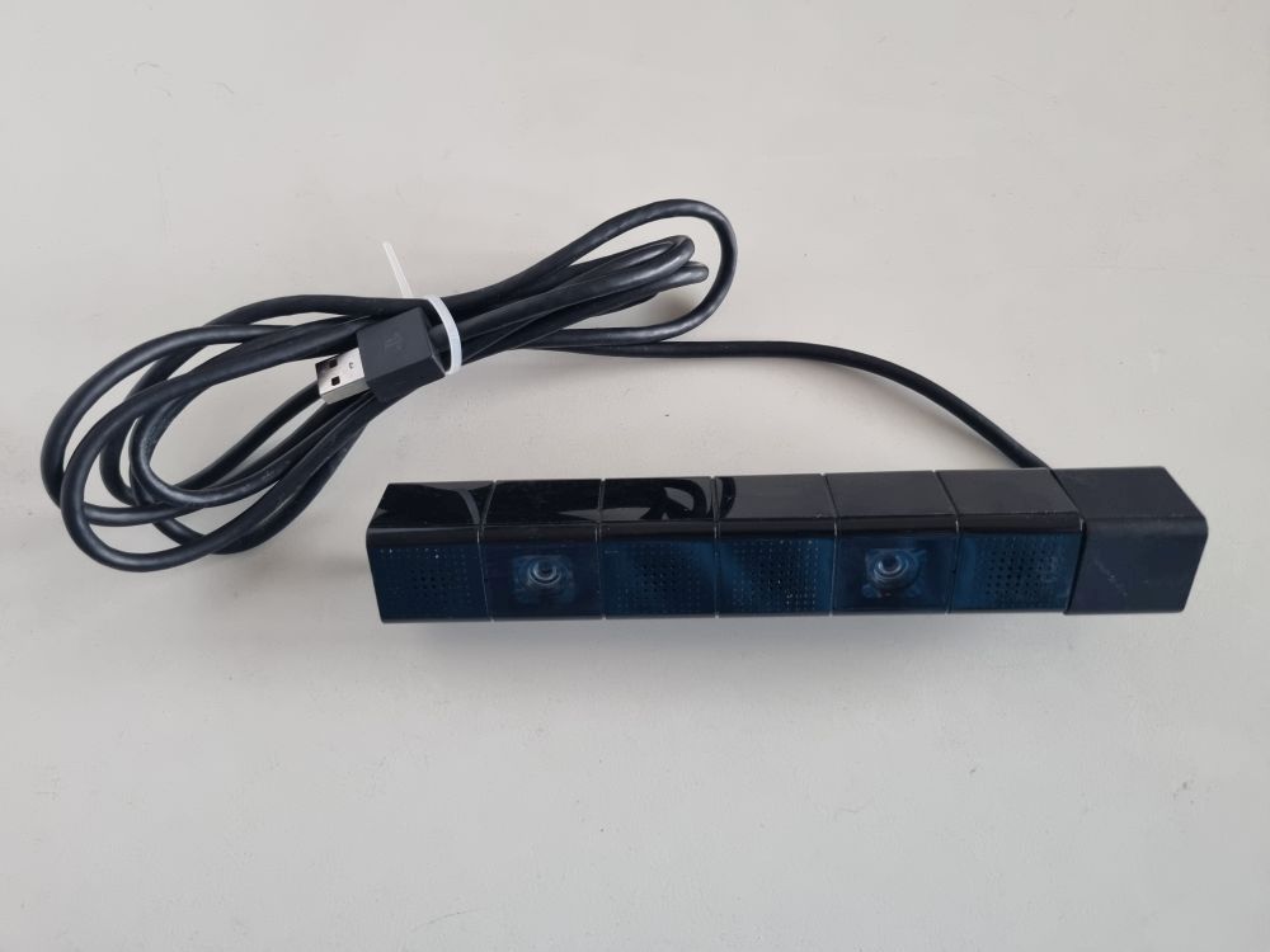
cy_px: 476
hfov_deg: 67.3
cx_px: 635
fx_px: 954
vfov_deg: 53.1
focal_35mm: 26
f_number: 1.8
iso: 320
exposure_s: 1/100
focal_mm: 5.4
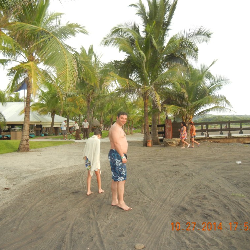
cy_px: 126
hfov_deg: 45.9
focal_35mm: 36
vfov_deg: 46.0
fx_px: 294
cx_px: 105
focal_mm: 5.4
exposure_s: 1/200
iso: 230
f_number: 3.5
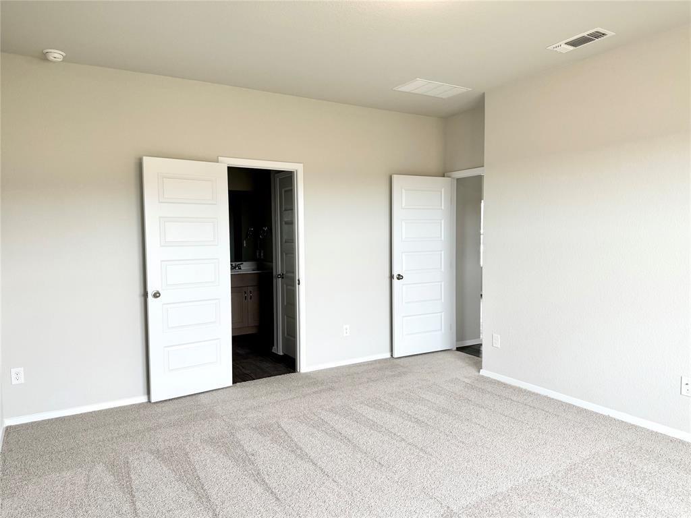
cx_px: 346
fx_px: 479
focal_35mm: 24
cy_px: 259
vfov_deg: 56.8
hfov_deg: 71.6
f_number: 1.78
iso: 125
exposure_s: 1/120
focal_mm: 6.76
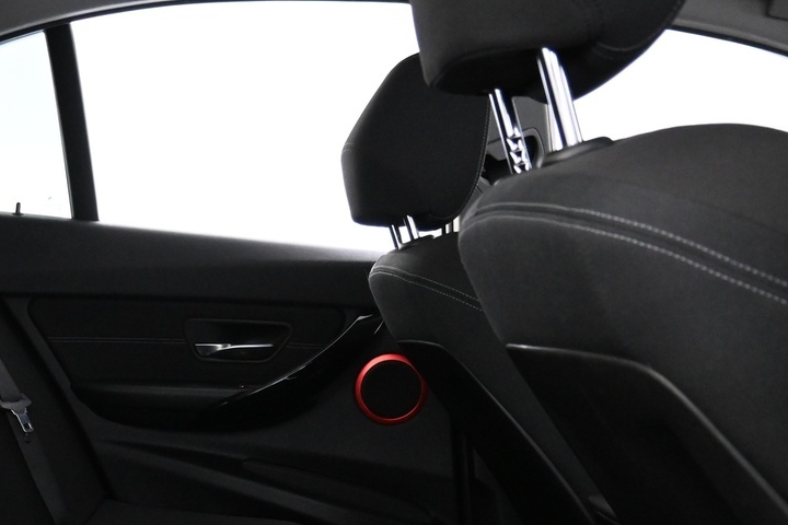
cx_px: 153
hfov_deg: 35.6
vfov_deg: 24.1
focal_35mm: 54
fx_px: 1182
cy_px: 505
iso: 3200
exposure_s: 1/25
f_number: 3.5
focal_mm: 16
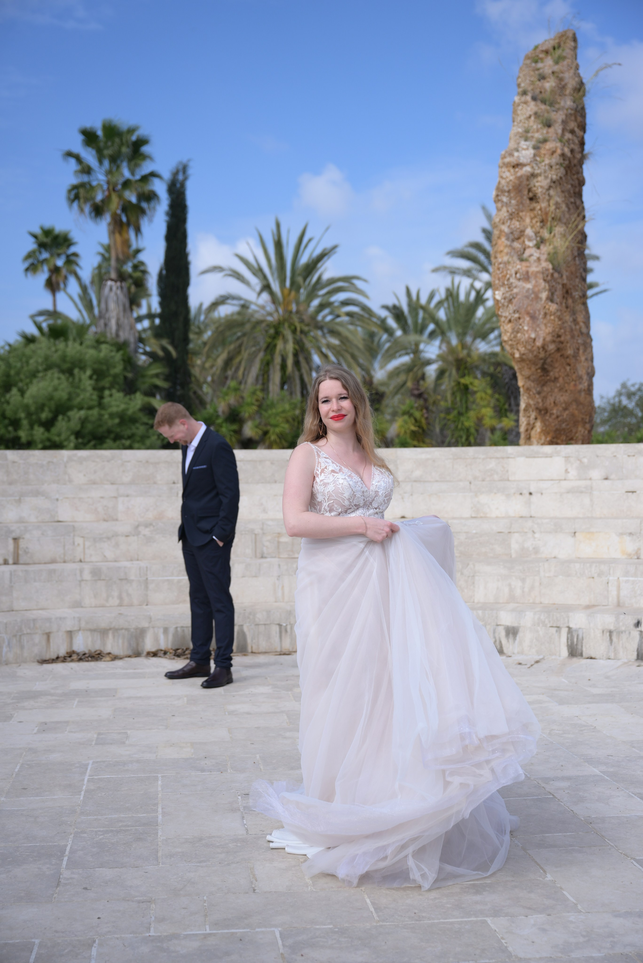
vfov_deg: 44.5
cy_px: 482
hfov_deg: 30.5
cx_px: 322
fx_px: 1177
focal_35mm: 44
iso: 125
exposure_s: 1/2000
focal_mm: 44
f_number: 3.5
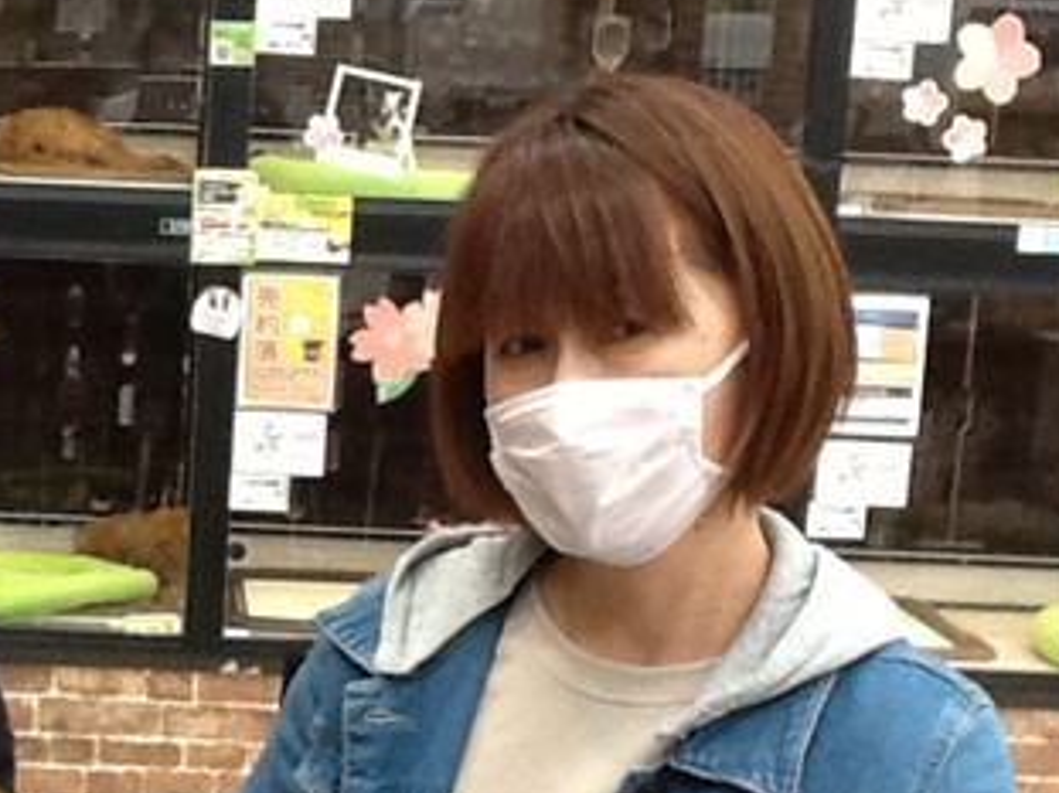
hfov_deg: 22.3
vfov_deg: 17.2
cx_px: 54
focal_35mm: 85
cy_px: 602
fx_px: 2599
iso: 100
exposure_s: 1/30
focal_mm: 2.03
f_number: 2.4
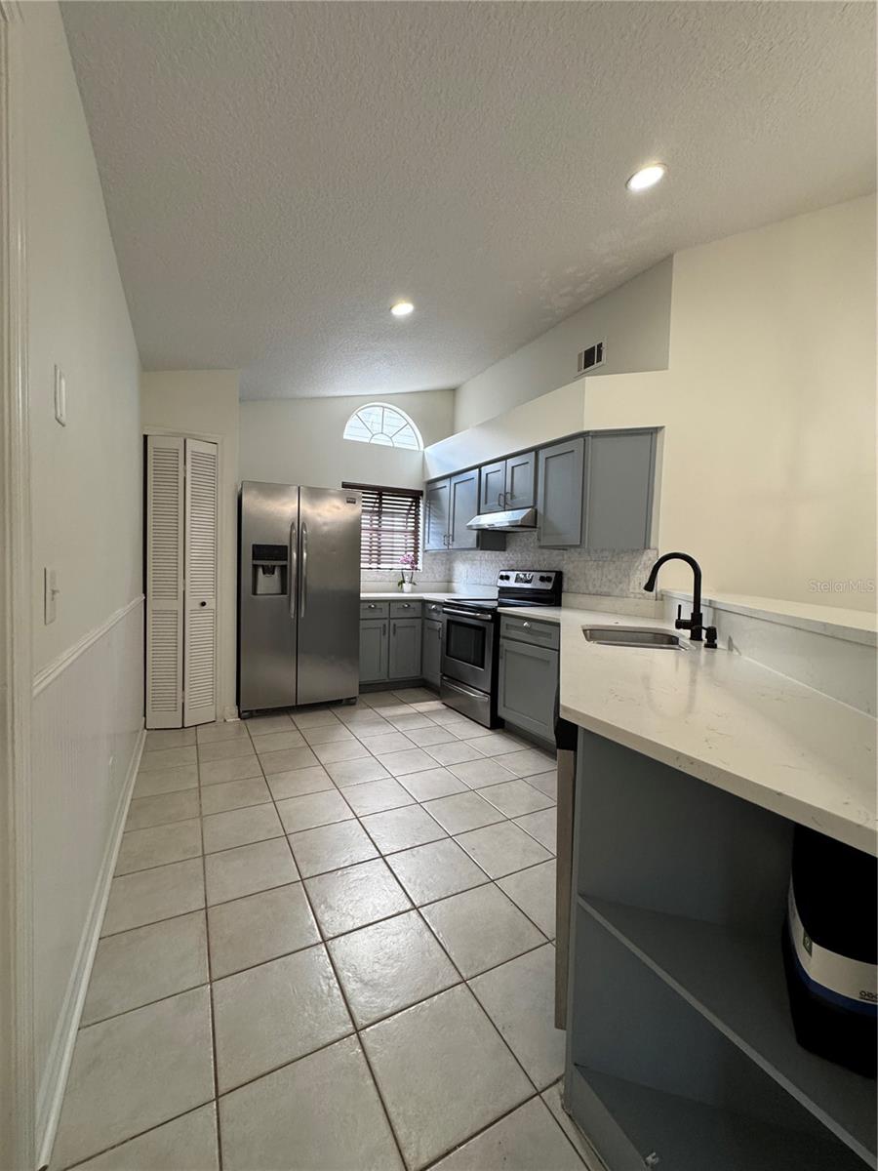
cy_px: 586
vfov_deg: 102.1
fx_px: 473
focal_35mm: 14
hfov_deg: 85.7
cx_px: 439
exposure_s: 1/120
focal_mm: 2.22
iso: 250
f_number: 2.2
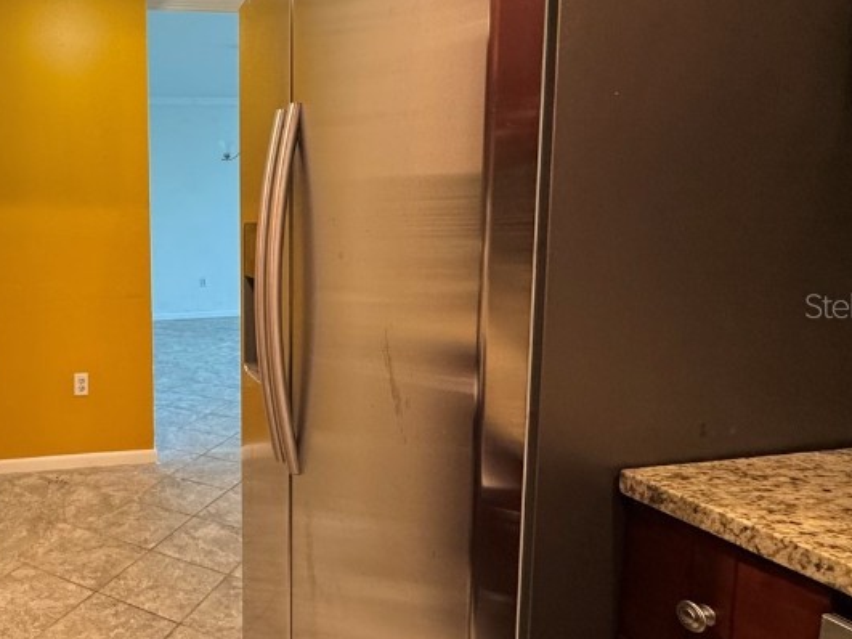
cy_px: 305
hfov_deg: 58.7
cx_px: 135
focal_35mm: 27
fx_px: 664
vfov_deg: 51.3
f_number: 2.2
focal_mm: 2.22
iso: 320
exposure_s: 1/60
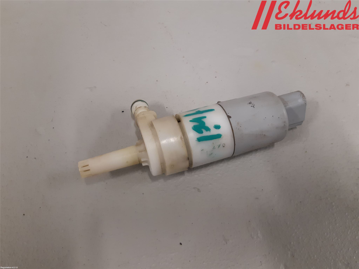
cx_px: 180
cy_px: 134
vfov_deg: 53.1
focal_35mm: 26
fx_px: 270
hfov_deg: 67.3
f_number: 1.7
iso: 125
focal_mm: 3.93
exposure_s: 1/50
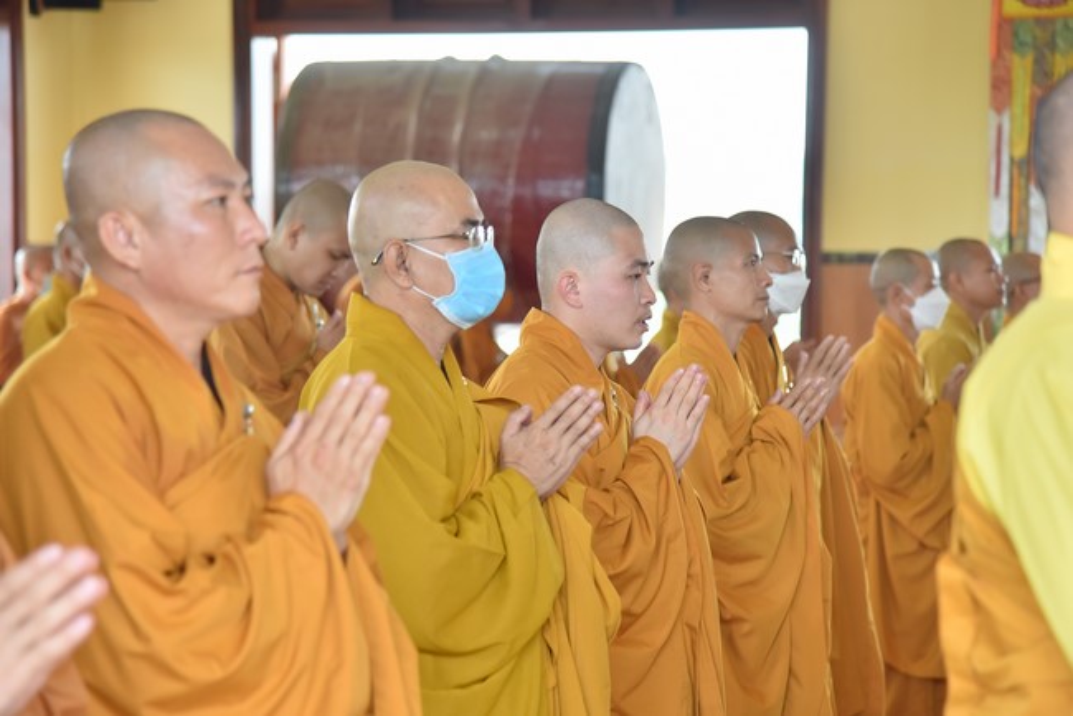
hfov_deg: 18.6
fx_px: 3280
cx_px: 536
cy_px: 358
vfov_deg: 12.5
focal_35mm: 110
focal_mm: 110
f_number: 4.5
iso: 640
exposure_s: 1/160
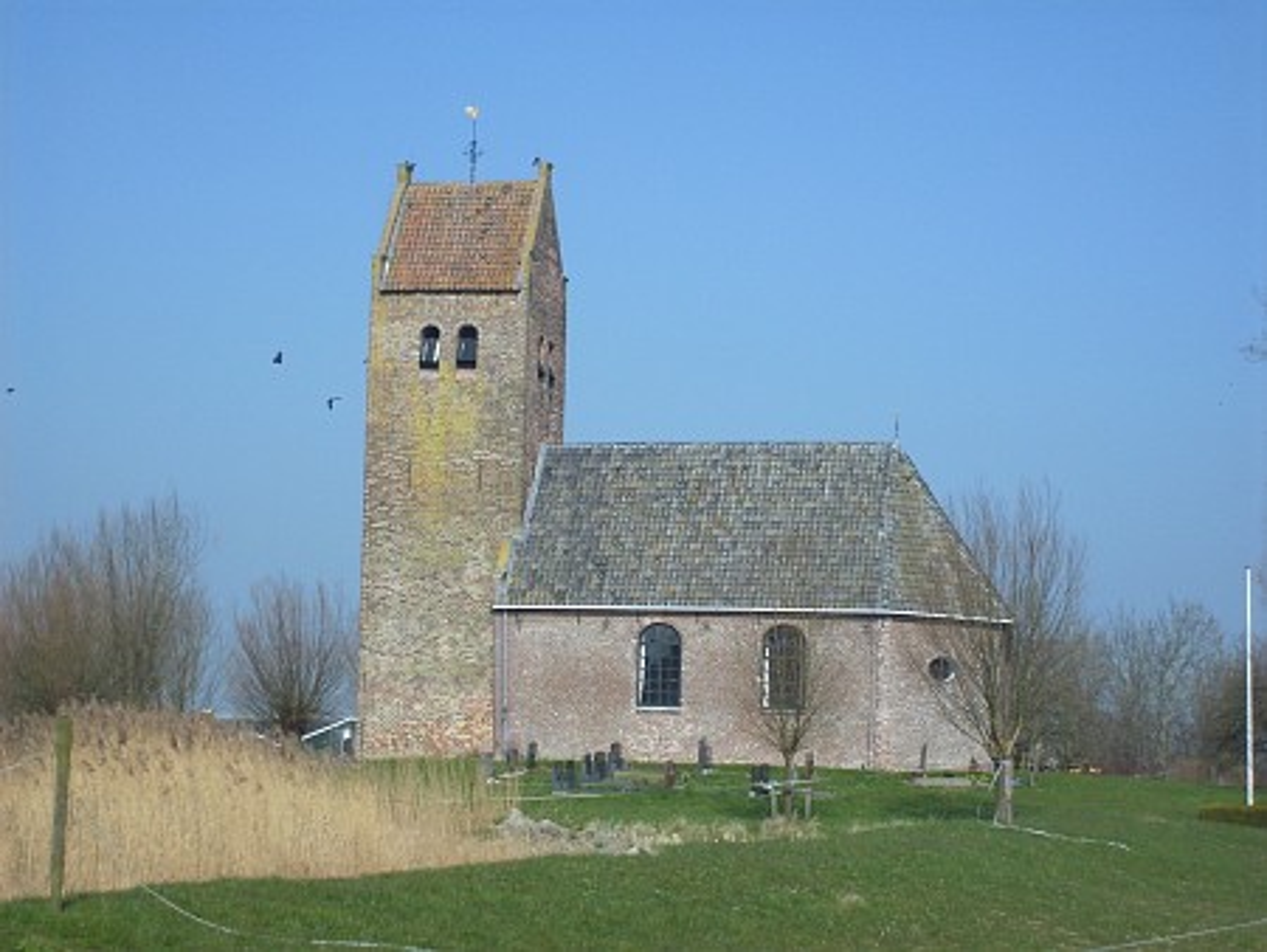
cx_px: 634
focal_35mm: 72
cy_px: 476
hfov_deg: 27.0
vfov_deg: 20.5
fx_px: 2637
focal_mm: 13.39
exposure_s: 1/168
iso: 50
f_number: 10.8
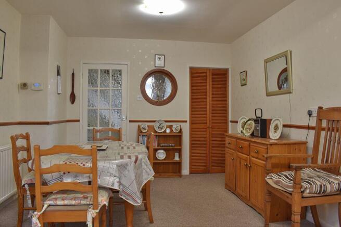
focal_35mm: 27
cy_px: 114
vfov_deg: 48.0
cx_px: 170
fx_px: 256
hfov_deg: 67.4
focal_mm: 18
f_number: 13
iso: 250
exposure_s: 1/5
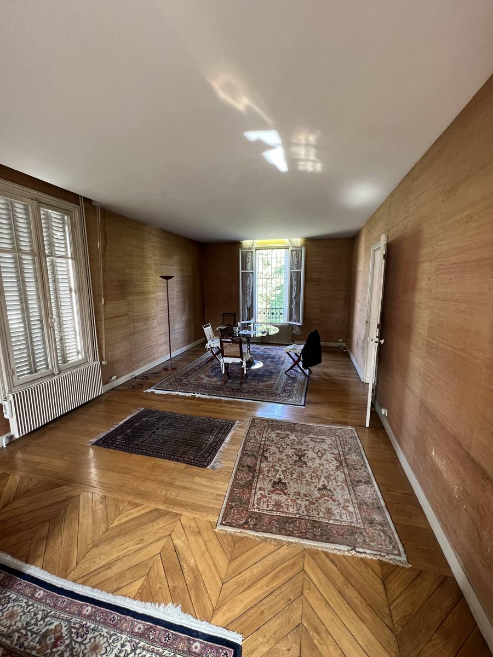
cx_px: 246
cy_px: 328
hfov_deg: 89.9
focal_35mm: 13
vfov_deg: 106.2
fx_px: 247
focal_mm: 1.57
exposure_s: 1/66
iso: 250
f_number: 1.8
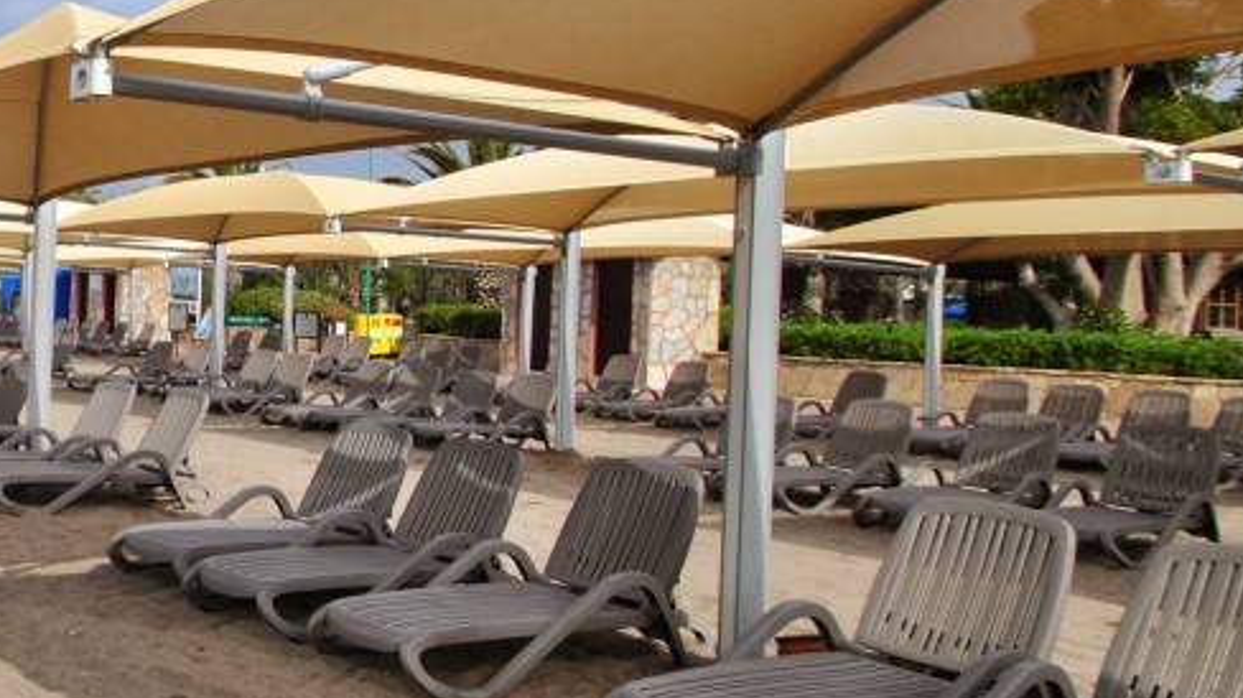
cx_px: -27
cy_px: 308
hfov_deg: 44.9
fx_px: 1219
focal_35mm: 37
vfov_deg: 31.9
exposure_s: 1/320
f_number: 9
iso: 100
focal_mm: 10
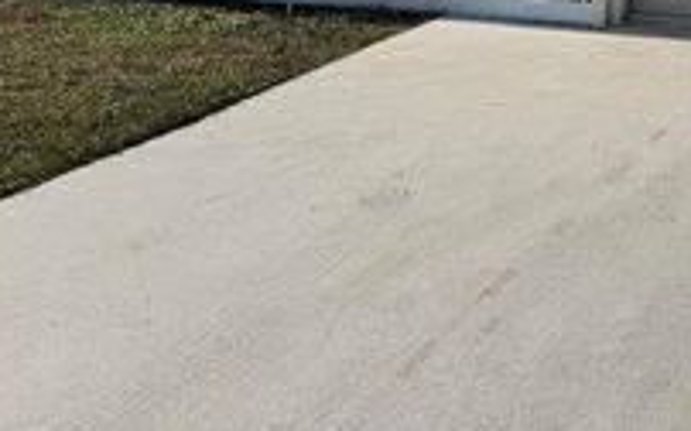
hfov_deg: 31.0
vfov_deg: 18.4
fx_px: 1186
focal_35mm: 63
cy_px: -204
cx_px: 623
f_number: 1.78
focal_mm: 6.76
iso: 80
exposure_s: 1/9009
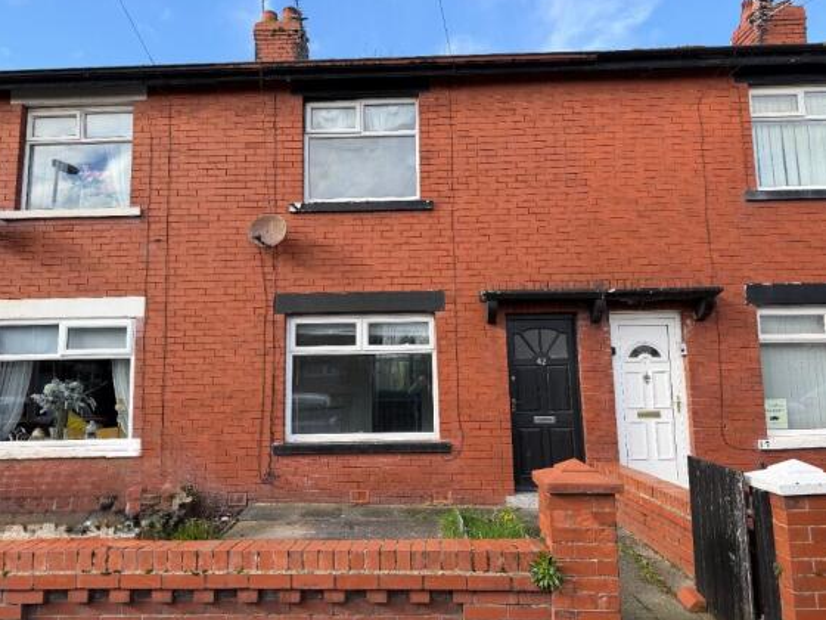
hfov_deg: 69.4
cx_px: 403
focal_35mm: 25
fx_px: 597
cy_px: 306
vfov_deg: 54.9
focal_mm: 6.76
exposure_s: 1/1385
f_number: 1.78
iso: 80
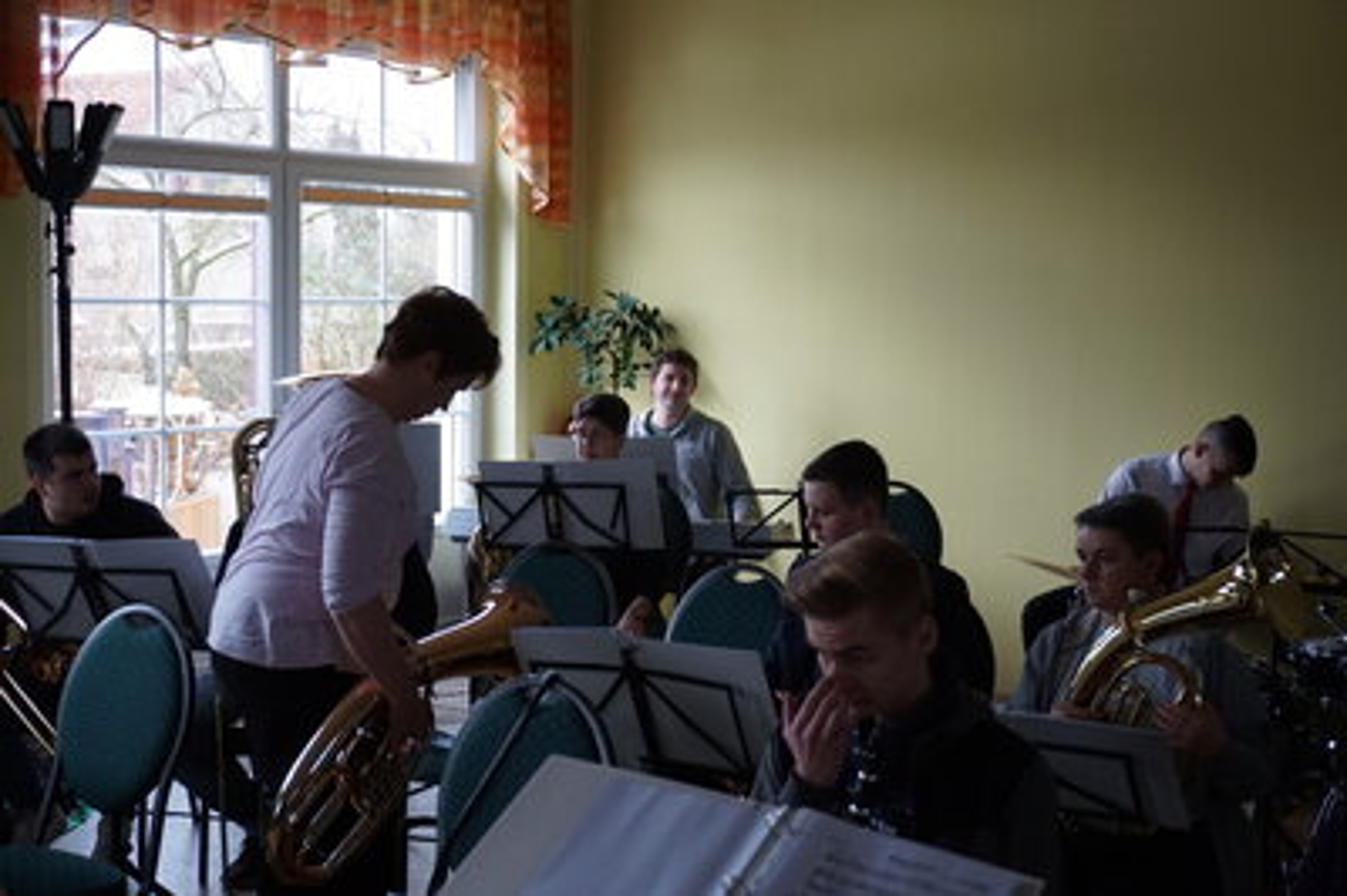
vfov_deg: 28.9
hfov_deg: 42.4
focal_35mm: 46
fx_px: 1738
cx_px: 674
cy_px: 448
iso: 1000
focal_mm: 31
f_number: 5
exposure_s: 1/160
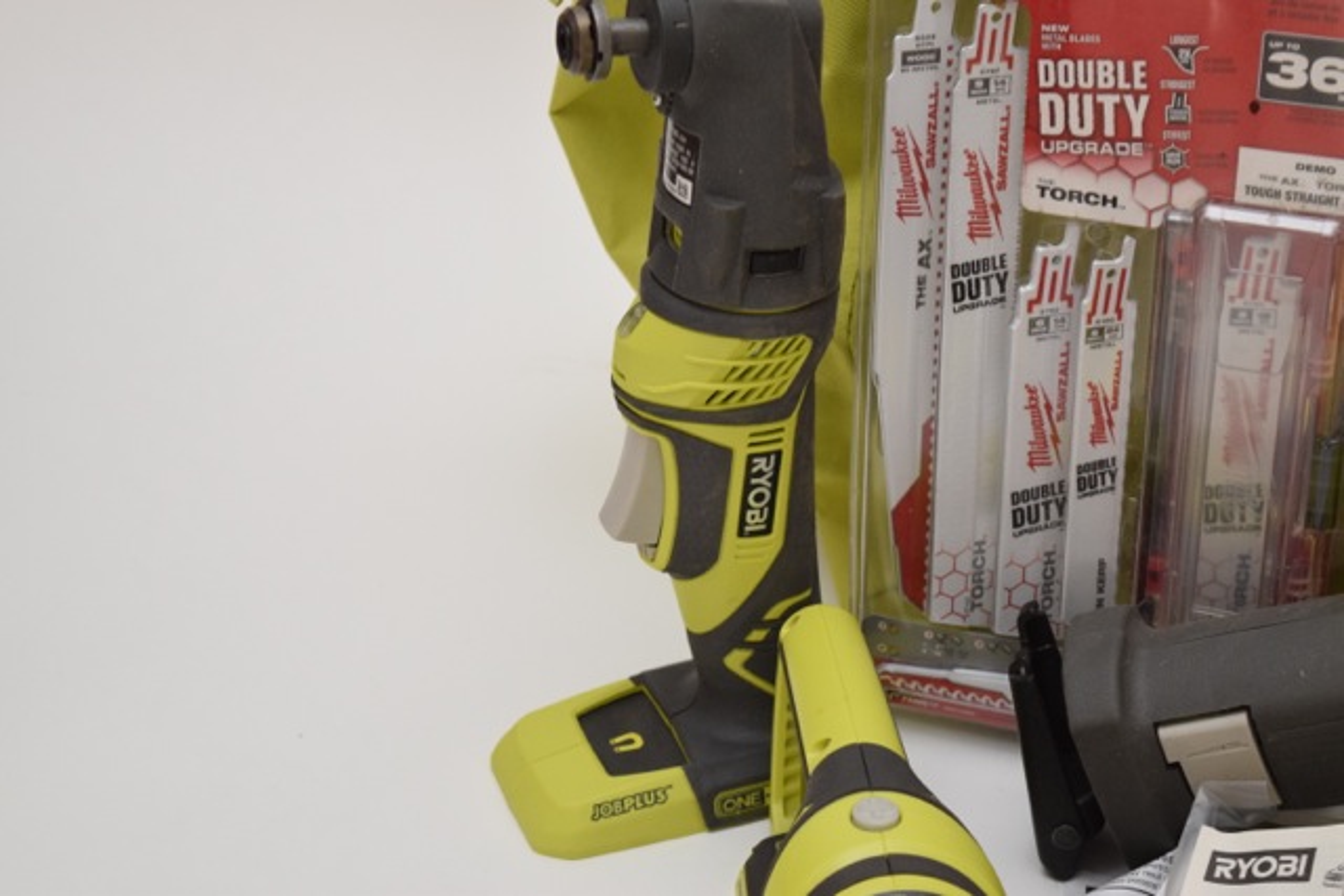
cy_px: 448
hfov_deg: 24.6
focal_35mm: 82
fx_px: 3080
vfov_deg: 16.6
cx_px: 672
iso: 1600
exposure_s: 1/125
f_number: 5.6
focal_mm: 55
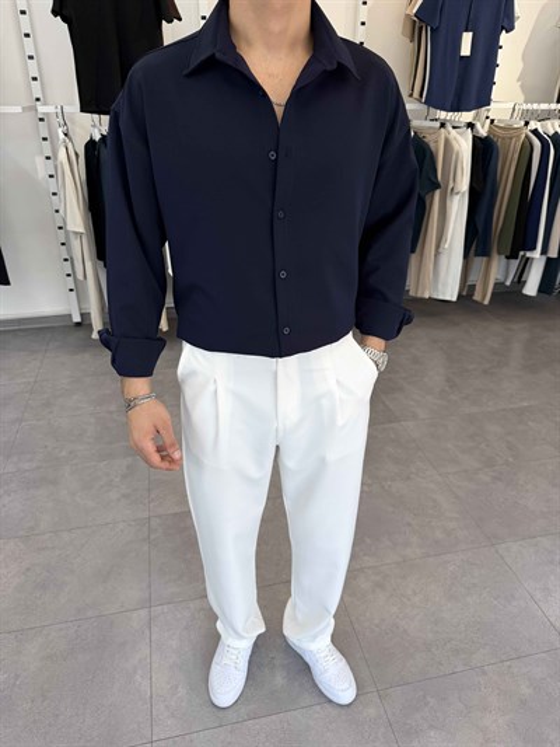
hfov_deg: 56.8
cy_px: 374
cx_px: 280
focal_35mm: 24
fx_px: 517
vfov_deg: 71.6
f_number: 1.78
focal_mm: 6.76
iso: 80
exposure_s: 1/450
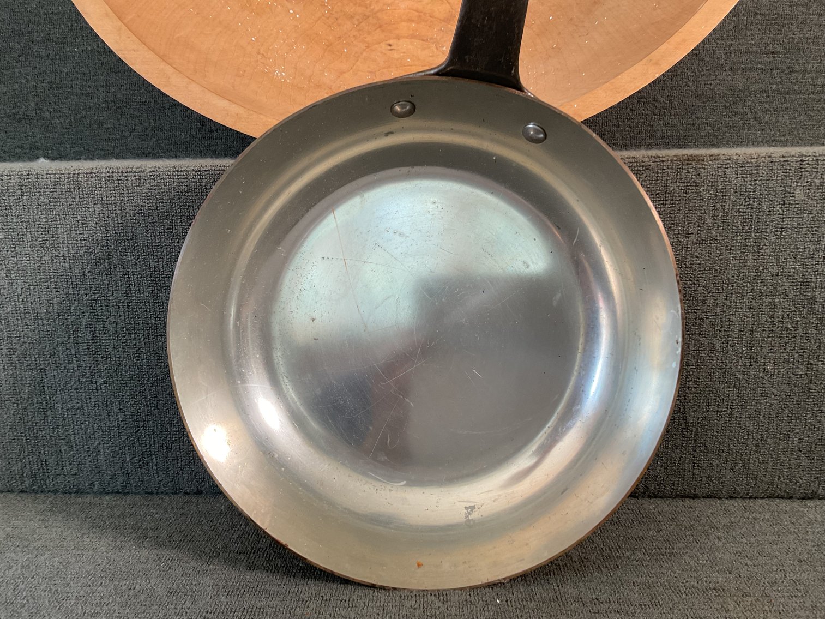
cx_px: 412
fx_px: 691
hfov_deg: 61.7
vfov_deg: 48.2
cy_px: 310
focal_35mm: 29
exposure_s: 1/60
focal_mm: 3
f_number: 1.8
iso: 64
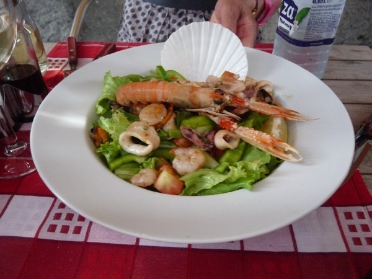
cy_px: 140
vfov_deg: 48.2
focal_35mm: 29
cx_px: 186
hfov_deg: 61.7
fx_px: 312
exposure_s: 1/60
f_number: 3
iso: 640
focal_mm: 5.2
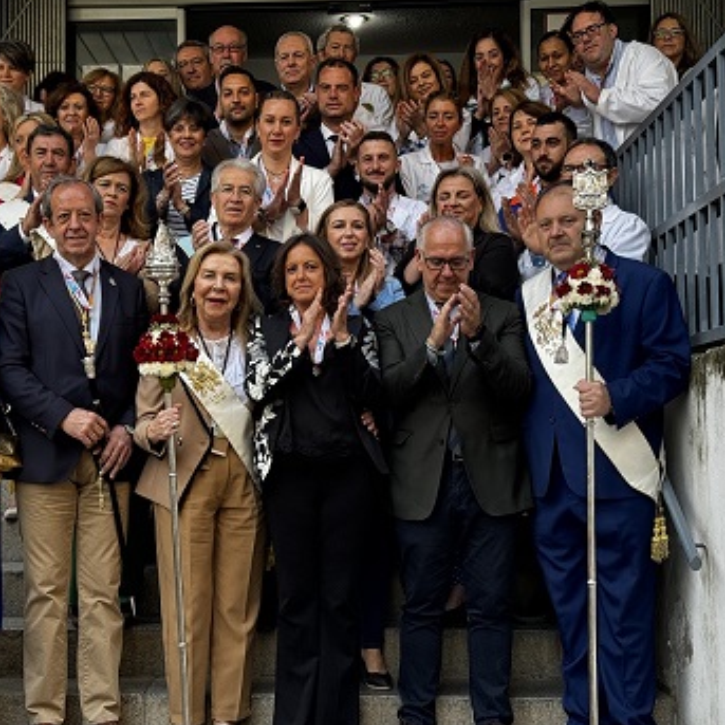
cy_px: 357
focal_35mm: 60
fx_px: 1422
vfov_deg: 28.6
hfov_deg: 28.4
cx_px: 249
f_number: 1.78
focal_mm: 6.76
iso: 64
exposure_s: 1/259
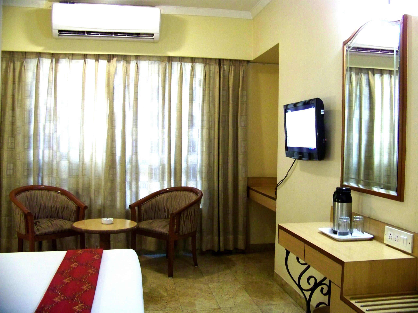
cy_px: 156
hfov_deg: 51.4
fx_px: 435
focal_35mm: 36
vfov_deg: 39.7
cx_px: 209
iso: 400
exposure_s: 1/8
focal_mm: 5.85
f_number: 2.8
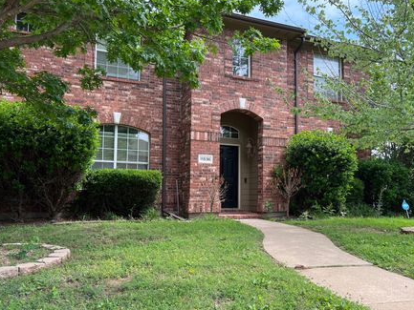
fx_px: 359
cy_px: 168
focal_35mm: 30
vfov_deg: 46.8
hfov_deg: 59.7
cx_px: 234
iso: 50
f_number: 1.5
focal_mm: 5.7
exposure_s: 1/1124
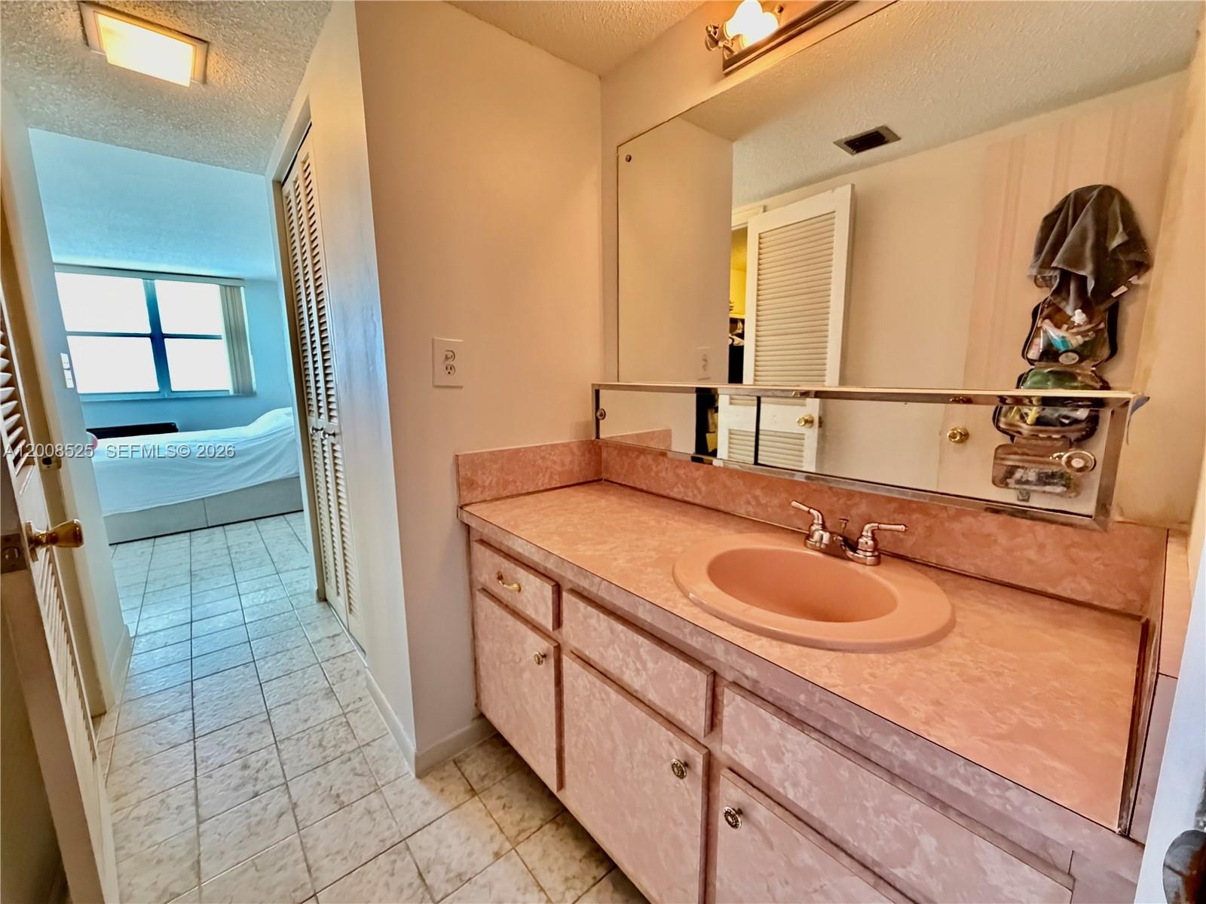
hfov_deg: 102.1
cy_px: 452
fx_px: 488
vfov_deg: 85.7
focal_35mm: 14
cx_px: 603
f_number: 2.2
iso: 1000
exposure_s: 1/60
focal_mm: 2.22
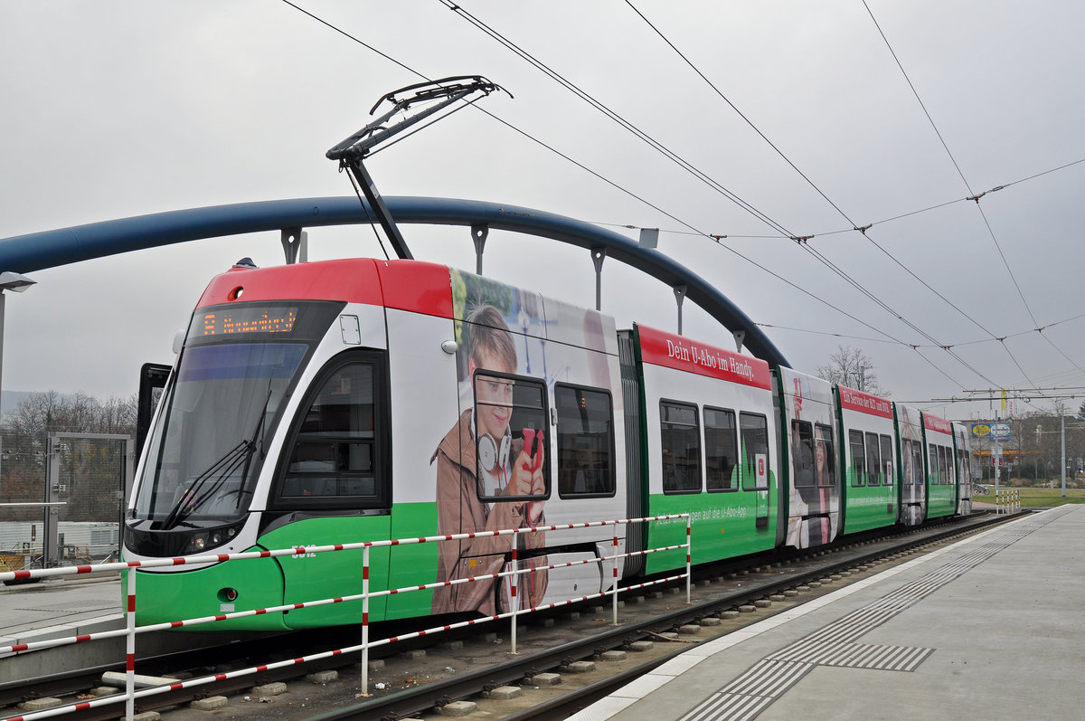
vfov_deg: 36.8
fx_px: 1084
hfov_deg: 53.2
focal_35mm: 36
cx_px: 542
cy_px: 360
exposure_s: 1/250
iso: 320
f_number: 8
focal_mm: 24
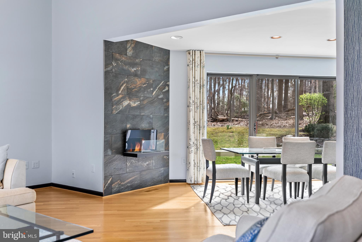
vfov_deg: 37.9
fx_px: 352
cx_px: 181
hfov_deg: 54.4
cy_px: 121
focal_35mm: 35
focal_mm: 35
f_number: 3.2
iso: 640
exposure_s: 1/50
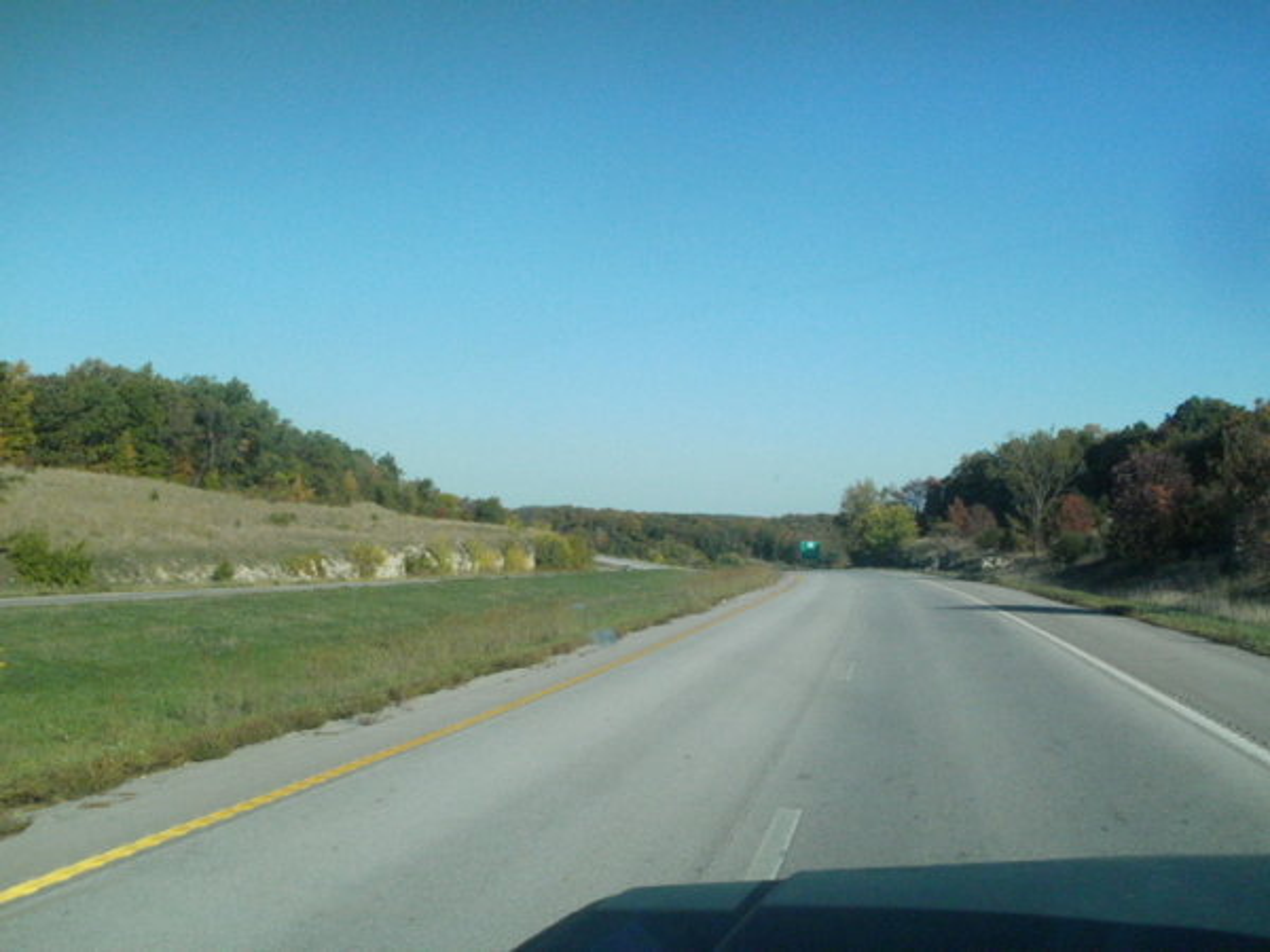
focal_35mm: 36
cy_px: 476
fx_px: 1321
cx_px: 635
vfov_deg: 39.7
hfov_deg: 51.4
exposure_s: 1/2000
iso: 400
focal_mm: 6.3
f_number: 5.6
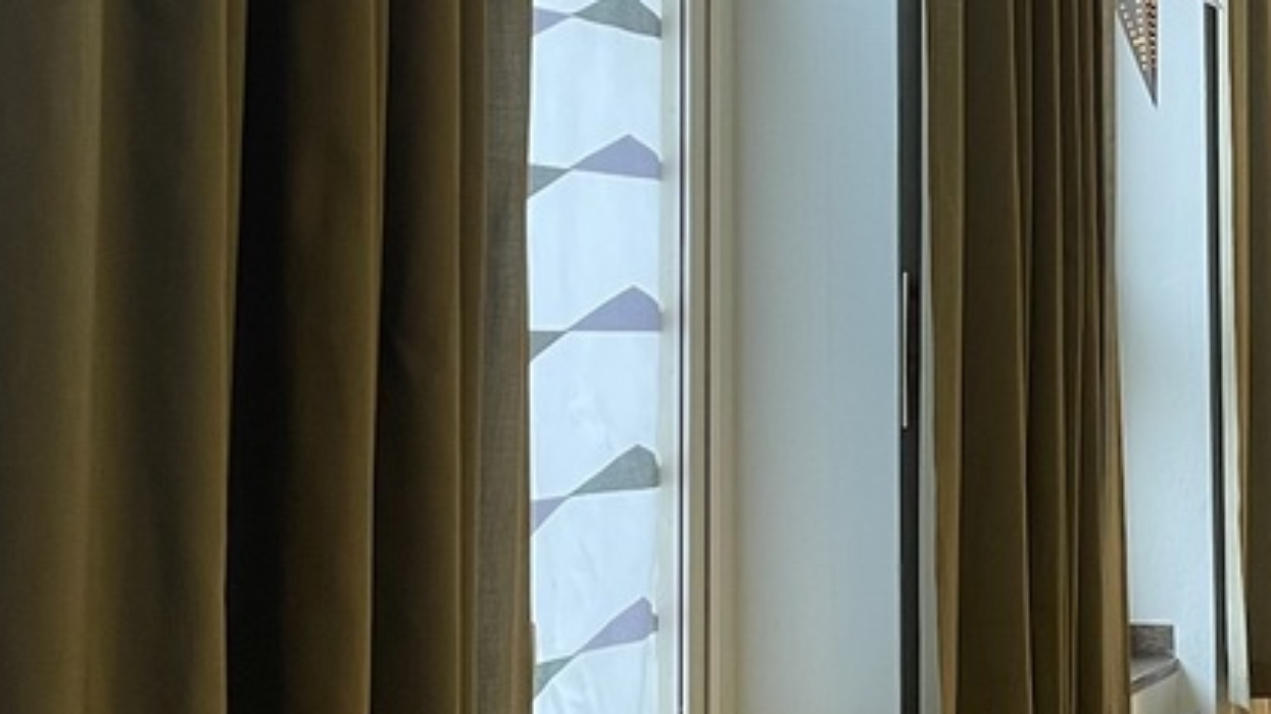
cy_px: 123
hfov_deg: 25.5
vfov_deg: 14.6
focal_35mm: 82
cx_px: 992
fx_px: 2762
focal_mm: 4.2
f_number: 1.6
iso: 125
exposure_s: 1/50
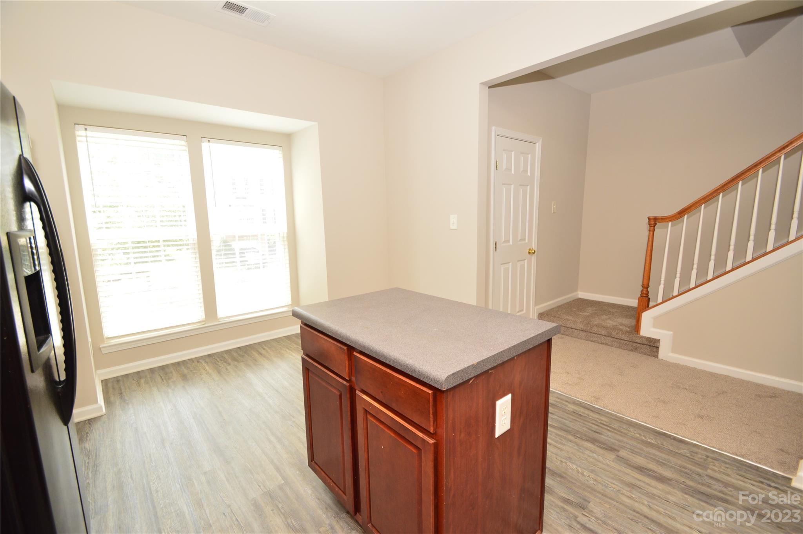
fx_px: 334
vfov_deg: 77.2
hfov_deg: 100.4
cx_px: 402
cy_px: 267
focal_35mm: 15
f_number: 5
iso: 250
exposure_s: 1/100
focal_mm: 10
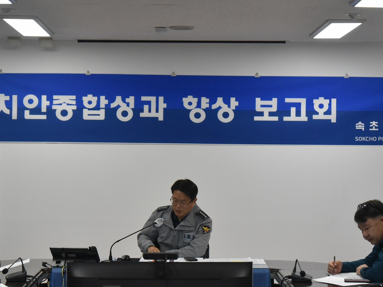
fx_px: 1040
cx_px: 172
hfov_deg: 20.9
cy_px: 196
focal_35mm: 94
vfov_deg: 15.7
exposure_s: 1/400
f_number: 5.6
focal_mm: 56
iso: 4000
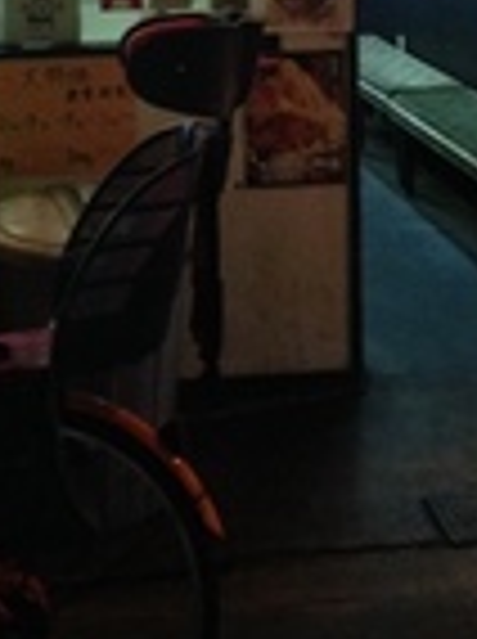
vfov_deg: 19.1
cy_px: -252
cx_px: 266
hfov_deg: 15.8
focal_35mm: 93
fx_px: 1714
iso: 320
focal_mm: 4.12
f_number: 2.4
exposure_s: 1/20
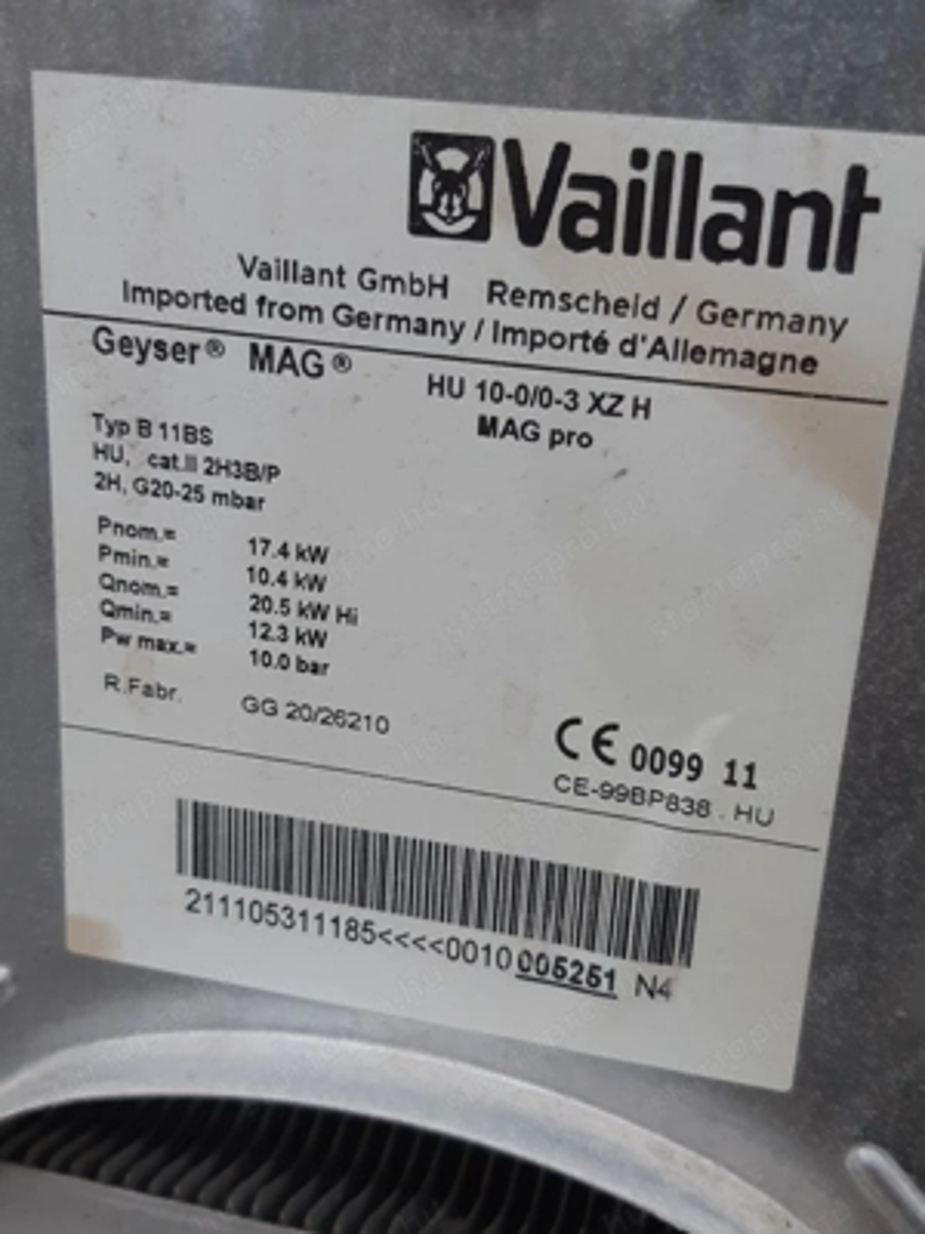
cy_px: 617
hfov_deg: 53.1
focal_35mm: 26
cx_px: 462
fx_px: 926
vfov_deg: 67.3
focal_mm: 3.93
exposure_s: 1/100
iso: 64
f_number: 1.7
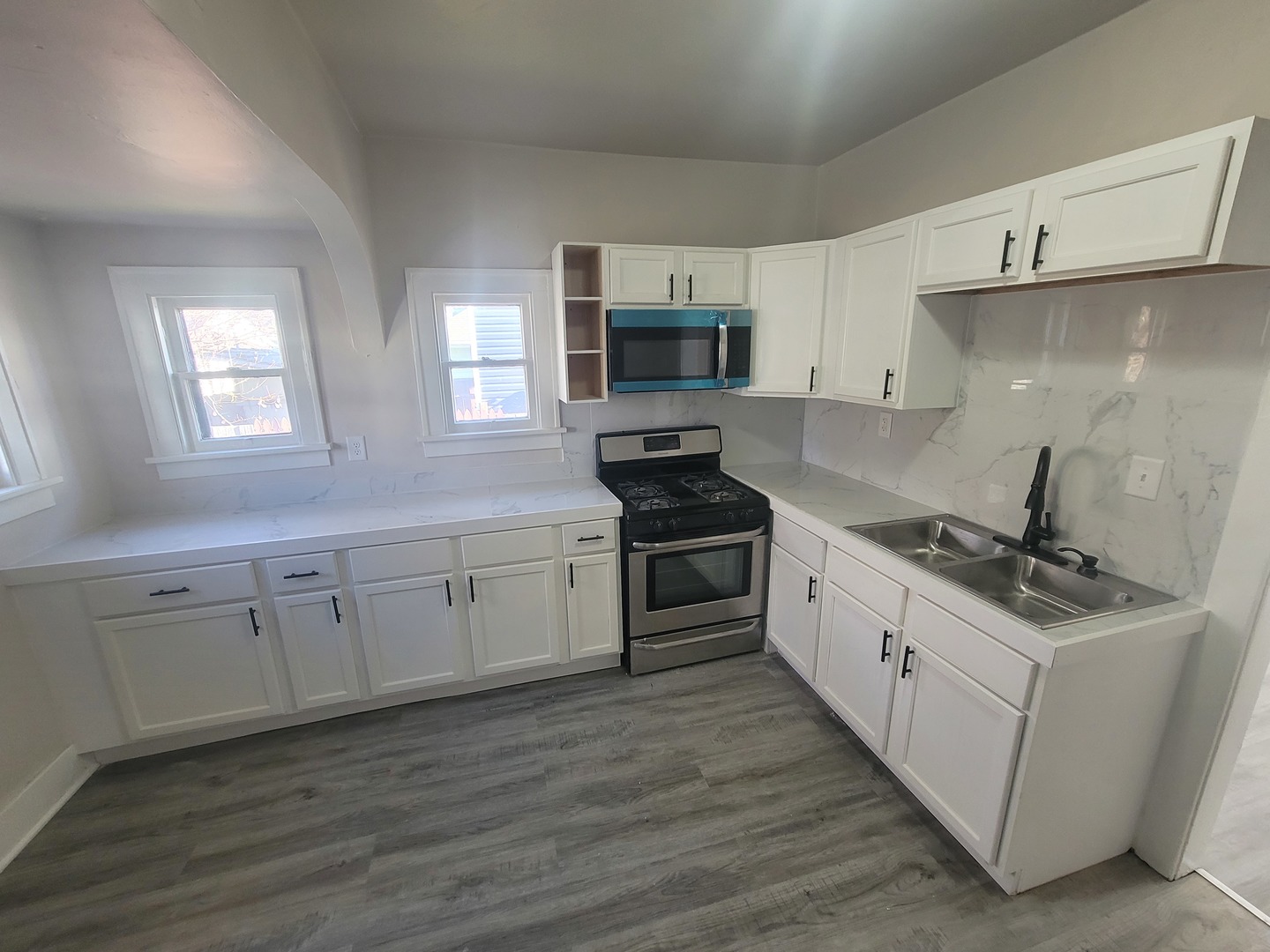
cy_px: 476
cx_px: 635
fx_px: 477
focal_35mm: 13
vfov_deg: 89.9
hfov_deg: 106.2
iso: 200
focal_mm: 2.2
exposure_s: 1/60
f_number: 2.2
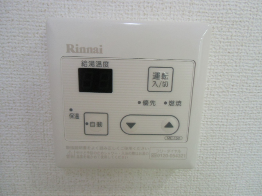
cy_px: 98
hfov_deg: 71.6
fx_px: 182
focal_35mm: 24
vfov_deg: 56.8
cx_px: 131
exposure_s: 1/80
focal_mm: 4.24
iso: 400
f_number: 3
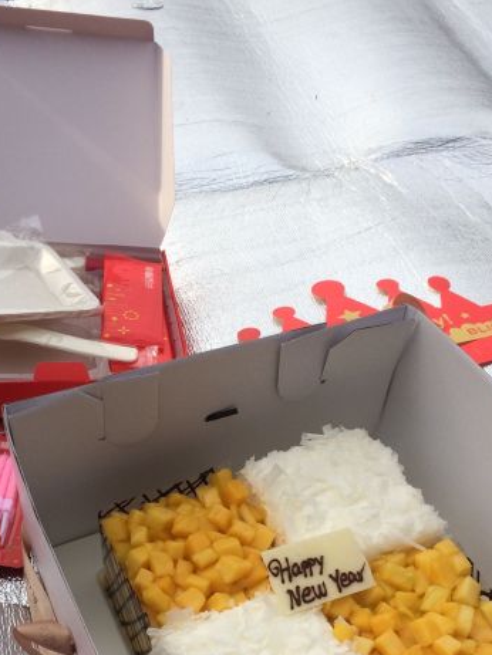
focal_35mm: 44
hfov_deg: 32.9
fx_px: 833
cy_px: 496
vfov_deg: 41.6
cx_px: 218
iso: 32
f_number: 2.2
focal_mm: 4.15
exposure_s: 1/2160
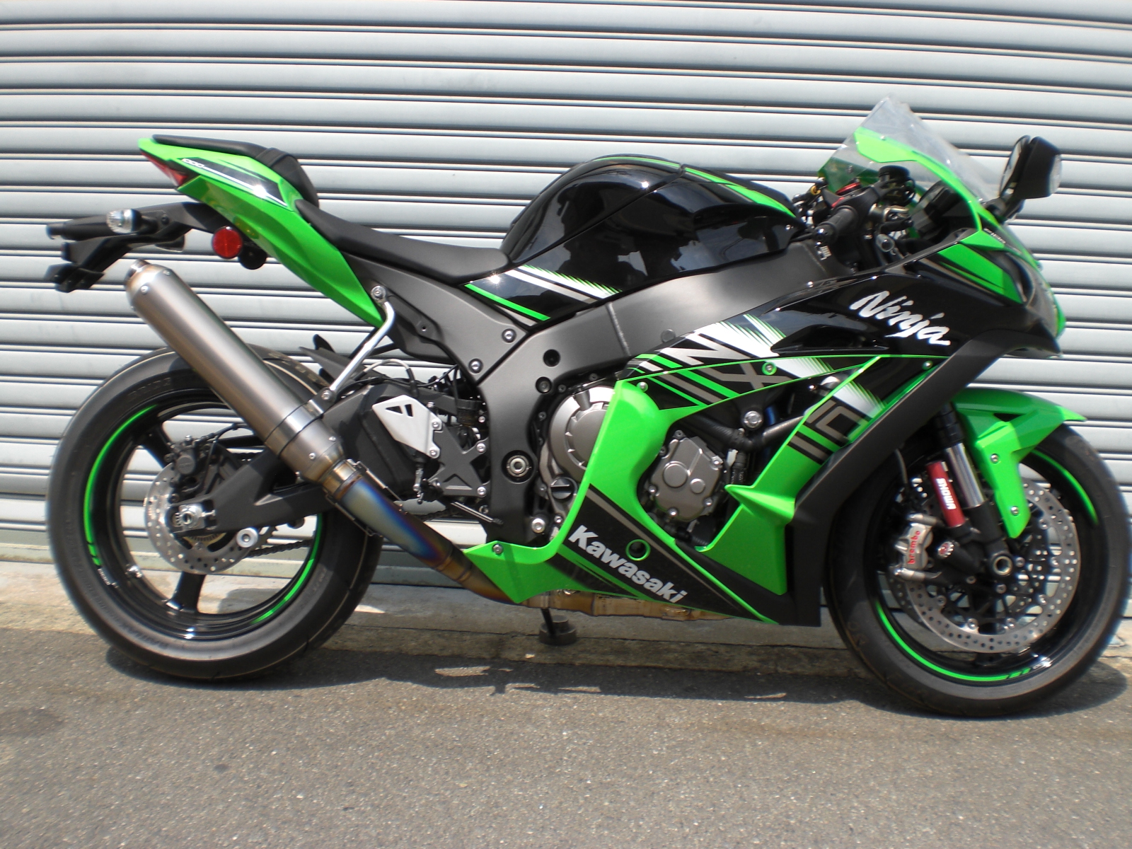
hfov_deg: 49.0
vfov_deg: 37.7
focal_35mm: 38
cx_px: 566
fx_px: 1243
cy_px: 424
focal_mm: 6.3
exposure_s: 1/250
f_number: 4.4
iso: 50
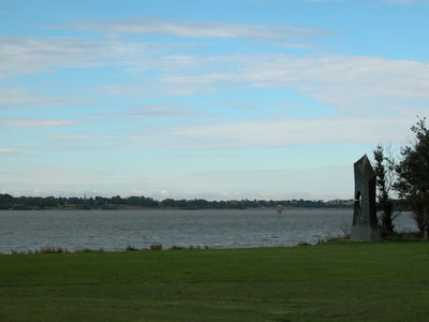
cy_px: 161
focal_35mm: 83
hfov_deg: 23.6
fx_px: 1029
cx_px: 214
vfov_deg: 17.8
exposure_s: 1/406
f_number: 4.9
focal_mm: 21
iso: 100
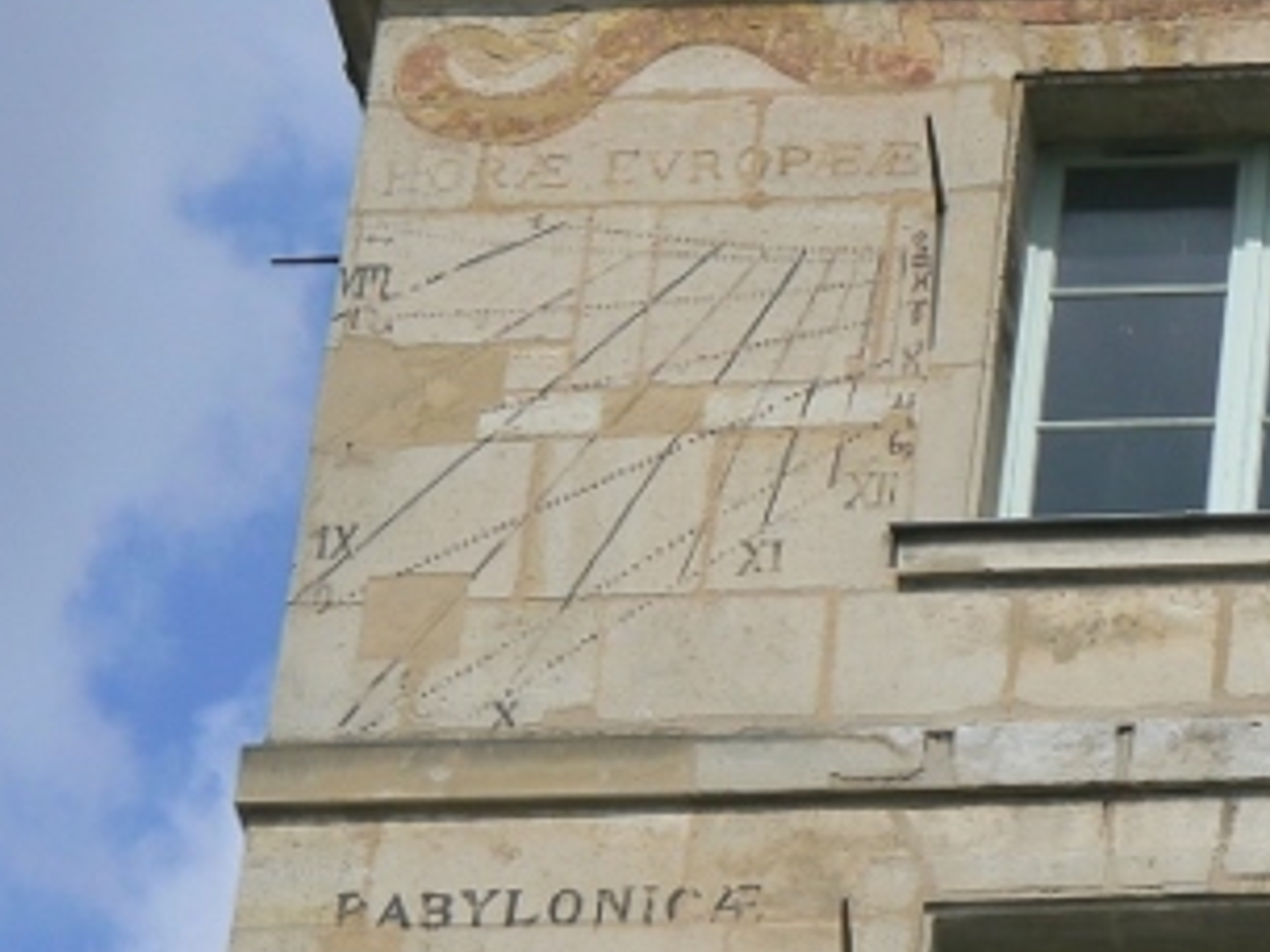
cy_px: 188
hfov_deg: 6.5
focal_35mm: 303
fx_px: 11117
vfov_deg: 4.9
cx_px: 1266
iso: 80
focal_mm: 24.1
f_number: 8
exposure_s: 1/400
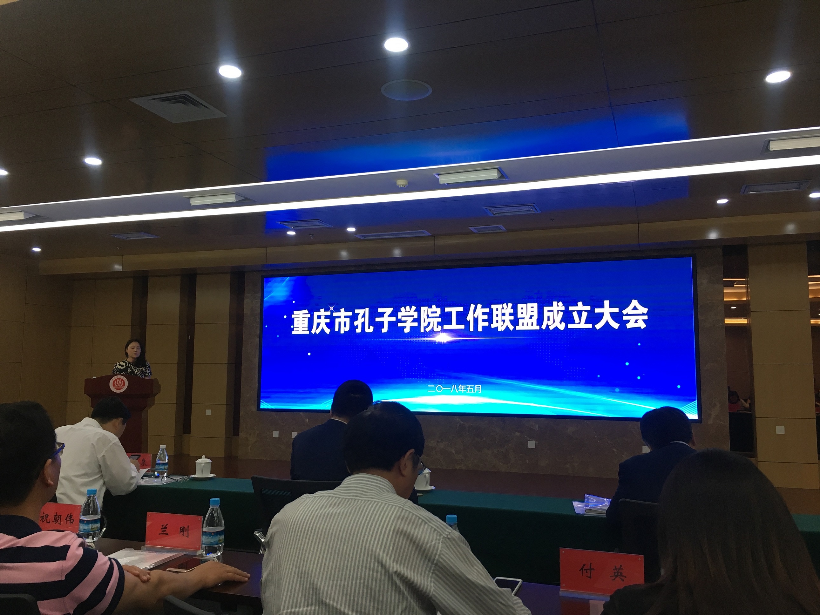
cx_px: 410
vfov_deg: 48.2
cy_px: 308
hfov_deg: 61.7
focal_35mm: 29
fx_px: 687
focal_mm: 4.15
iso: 40
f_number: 2.2
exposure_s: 1/33
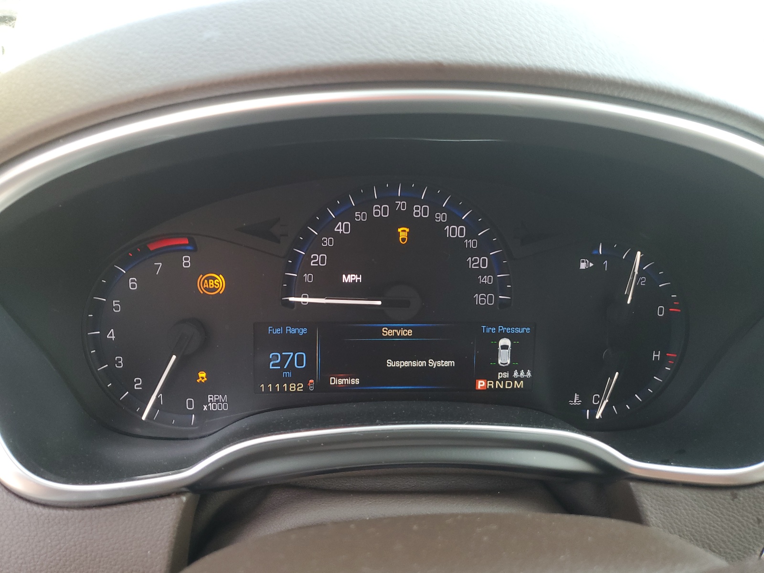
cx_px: 382
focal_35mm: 26
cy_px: 286
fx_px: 574
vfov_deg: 53.1
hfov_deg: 67.3
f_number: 1.5
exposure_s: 1/120
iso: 77
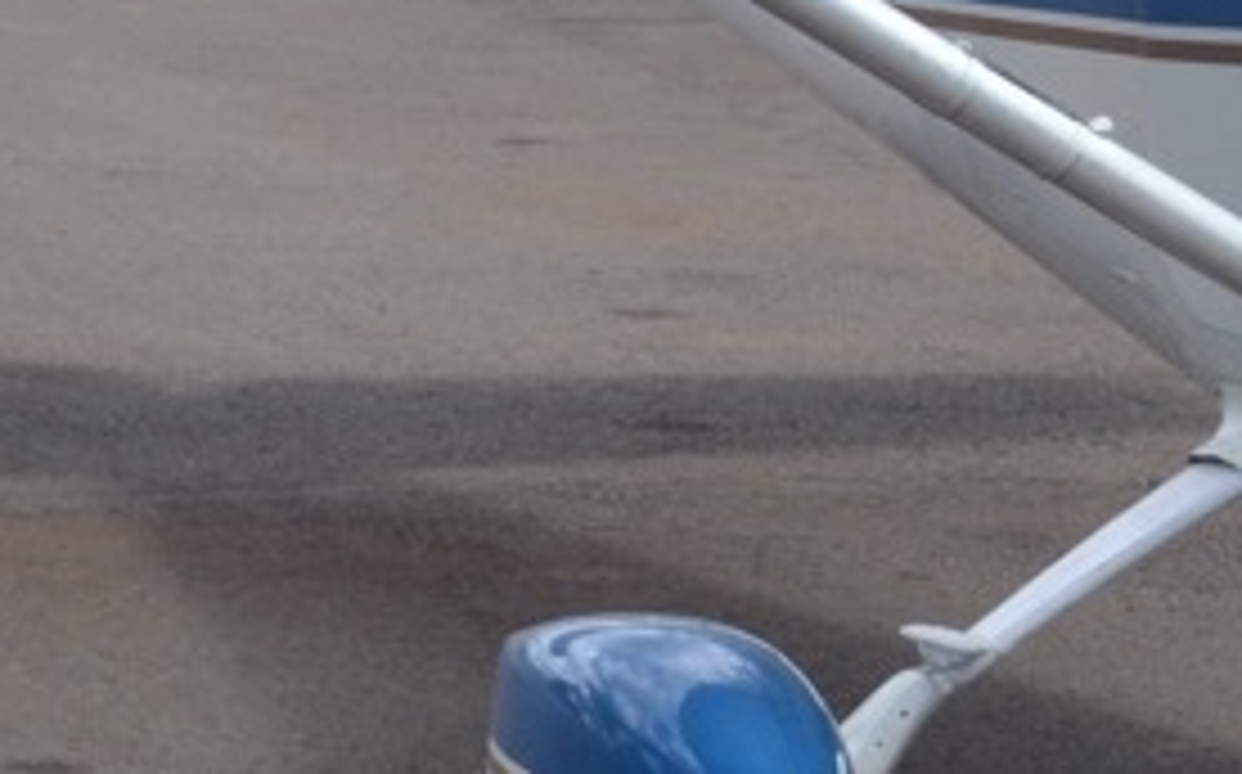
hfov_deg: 9.7
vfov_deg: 6.1
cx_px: 1616
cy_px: 76
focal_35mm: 213
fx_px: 7204
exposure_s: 1/250
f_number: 10
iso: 400
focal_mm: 32
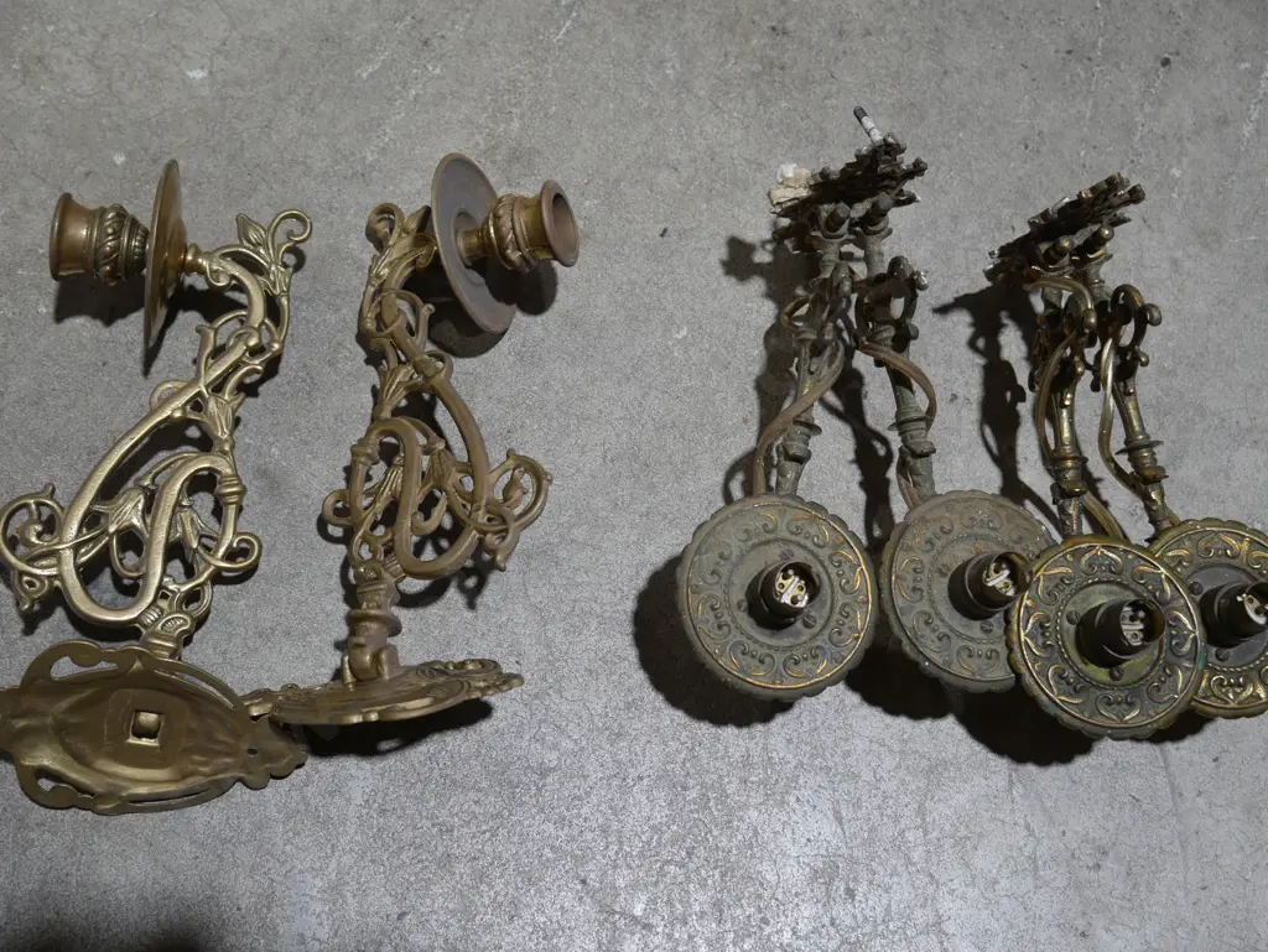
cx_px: 634
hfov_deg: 49.0
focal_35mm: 38
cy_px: 476
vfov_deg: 37.8
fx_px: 1393
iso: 250
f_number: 4.1
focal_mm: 19
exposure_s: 1/60
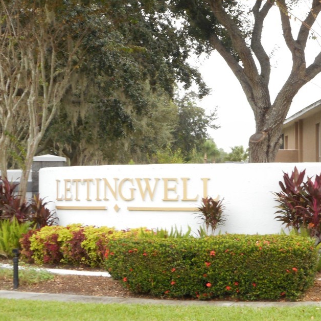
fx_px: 1165
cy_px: 174
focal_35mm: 111
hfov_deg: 15.6
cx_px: 234
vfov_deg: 15.7
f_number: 5.5
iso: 200
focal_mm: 13.8
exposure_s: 1/60
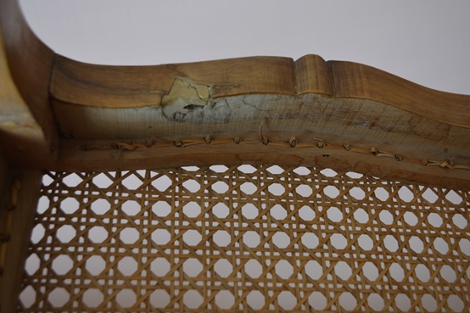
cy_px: 151
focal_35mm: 39
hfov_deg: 49.5
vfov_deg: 34.2
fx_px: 509
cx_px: 246
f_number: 4
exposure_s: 1/60
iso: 500
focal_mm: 24
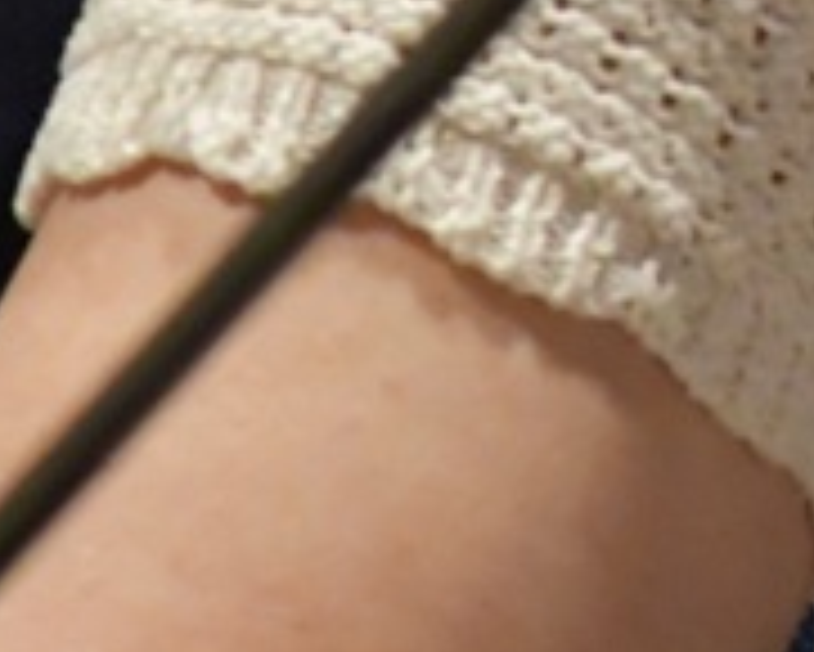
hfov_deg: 0.9
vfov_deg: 0.7
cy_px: -1356
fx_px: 53270
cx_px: 2078
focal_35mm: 2210
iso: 5000
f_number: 5
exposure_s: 1/250
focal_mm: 170
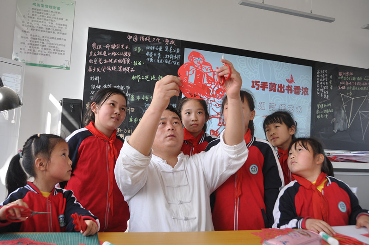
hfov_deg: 57.3
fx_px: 338
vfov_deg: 39.9
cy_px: 122
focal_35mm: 33
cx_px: 184
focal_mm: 22
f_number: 5.6
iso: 400
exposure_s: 1/125
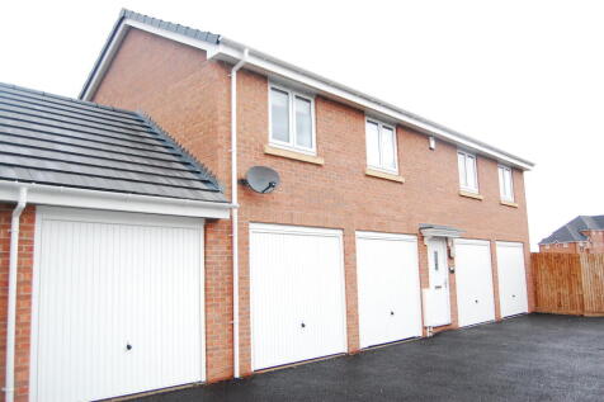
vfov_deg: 45.6
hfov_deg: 64.6
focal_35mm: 28
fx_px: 478
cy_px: 201
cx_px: 302
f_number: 3.5
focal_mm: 19
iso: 800
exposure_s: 1/500
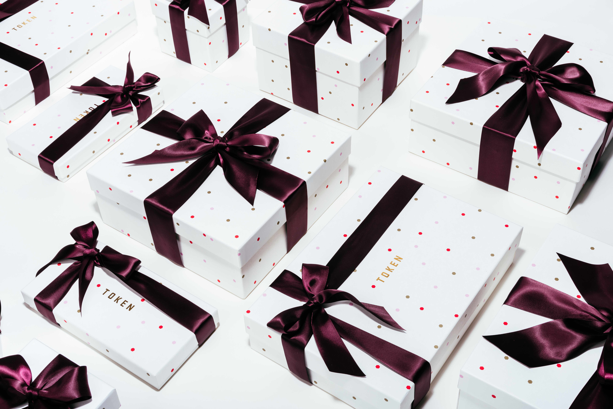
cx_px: 306
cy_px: 204
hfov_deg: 41.1
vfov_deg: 28.1
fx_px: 818
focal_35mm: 48
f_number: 16
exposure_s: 1/200
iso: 64
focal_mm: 48
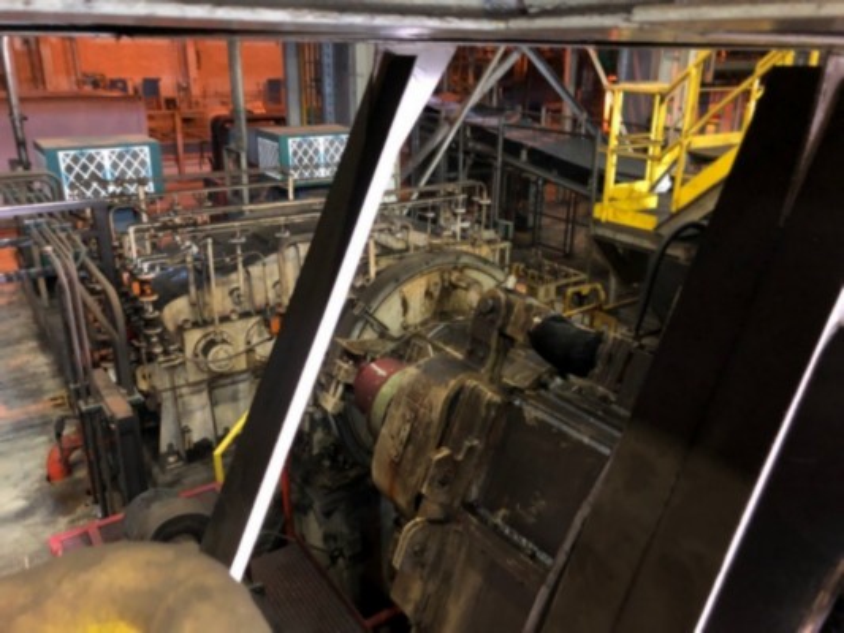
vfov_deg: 49.8
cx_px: 422
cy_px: 316
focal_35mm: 28
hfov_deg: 63.4
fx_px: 683
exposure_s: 1/4
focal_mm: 4
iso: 125
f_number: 1.8
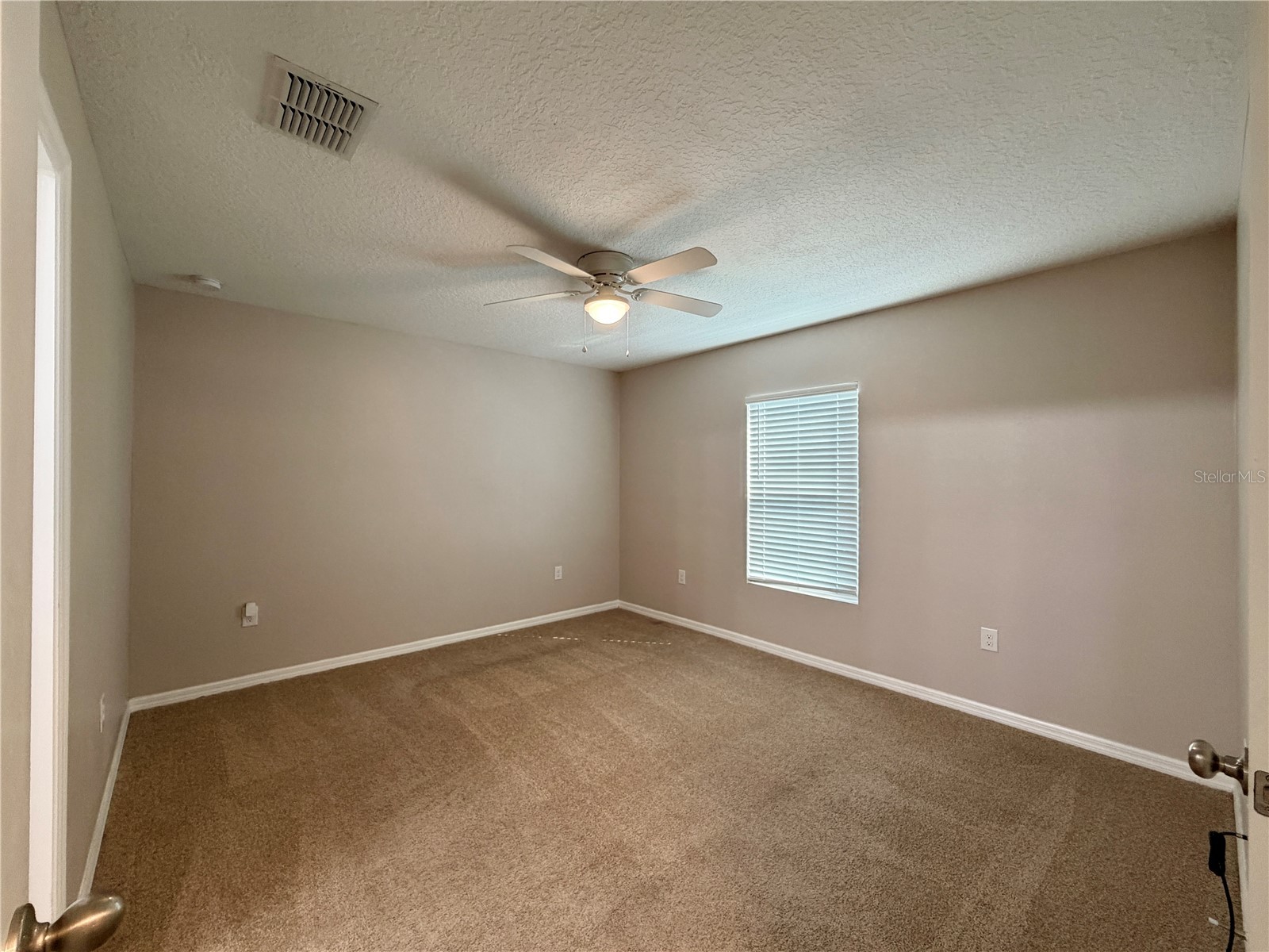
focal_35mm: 14
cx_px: 634
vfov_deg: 85.7
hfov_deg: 102.1
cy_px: 476
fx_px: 513
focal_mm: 2.22
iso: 250
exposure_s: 1/60
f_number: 2.2
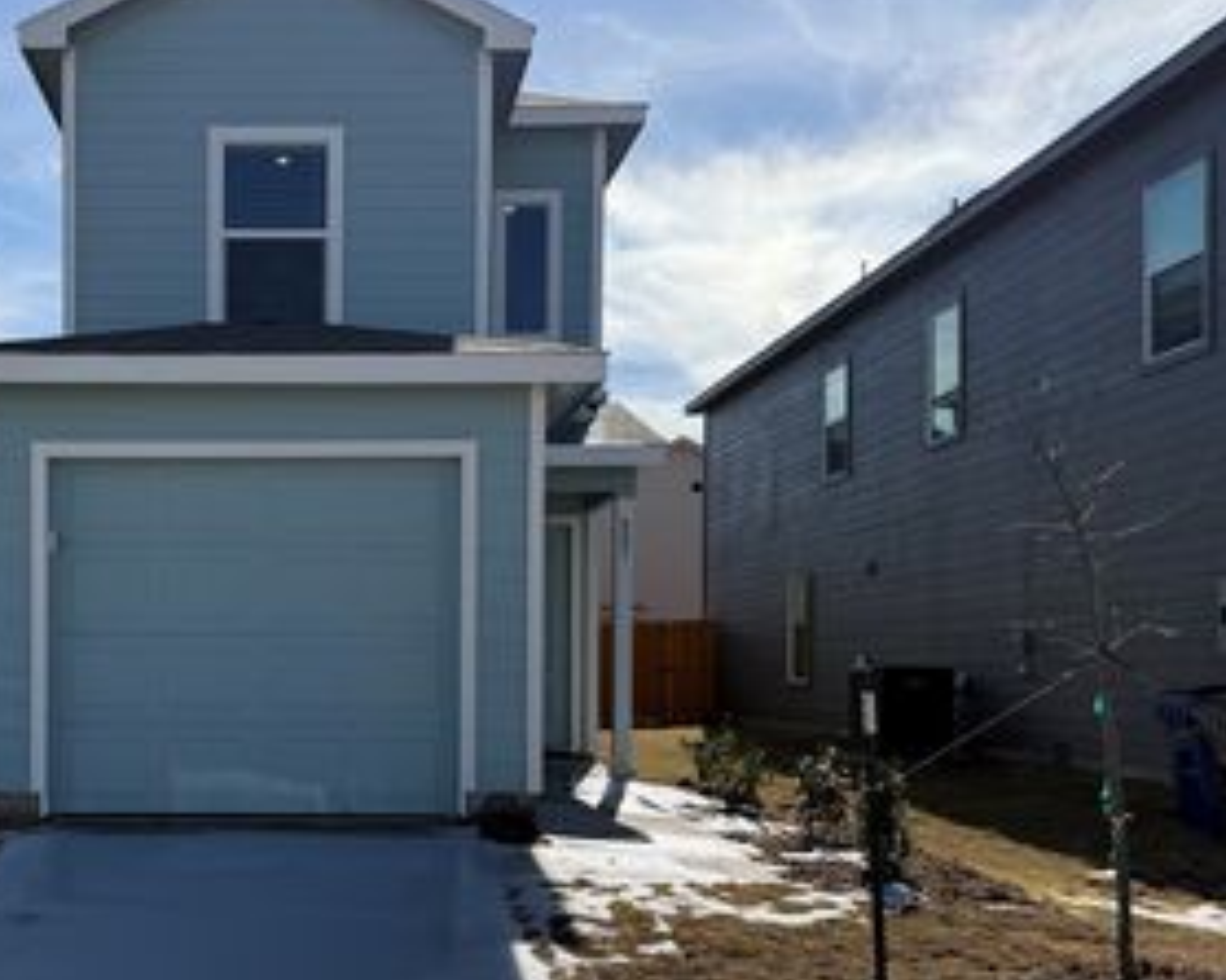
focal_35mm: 42
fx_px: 1523
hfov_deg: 42.4
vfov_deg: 35.3
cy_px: 653
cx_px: 294
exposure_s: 1/9091
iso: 100
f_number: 1.78
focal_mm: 6.76
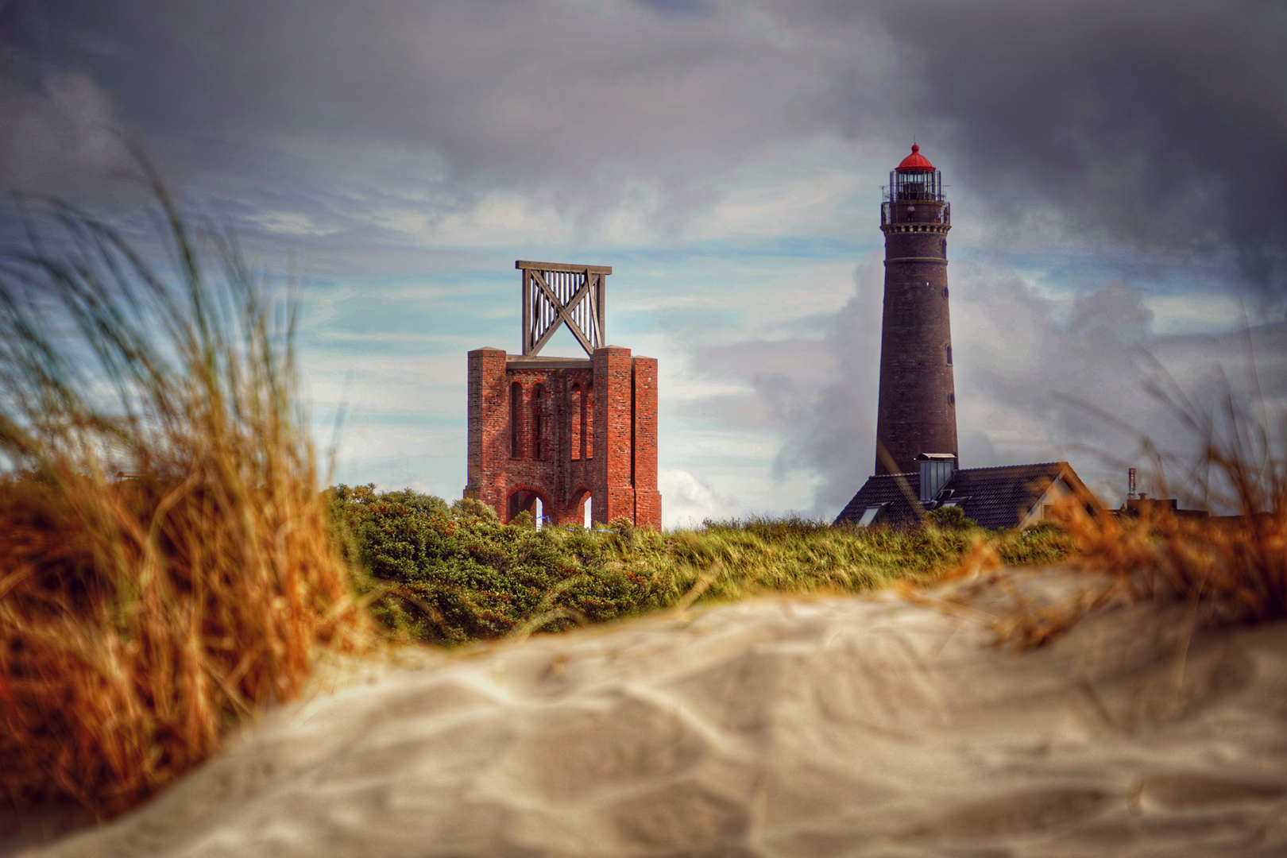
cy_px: 429
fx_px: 4504
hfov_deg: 16.3
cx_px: 644
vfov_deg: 10.9
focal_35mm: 126
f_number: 6.3
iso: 100
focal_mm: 126
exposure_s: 1/400
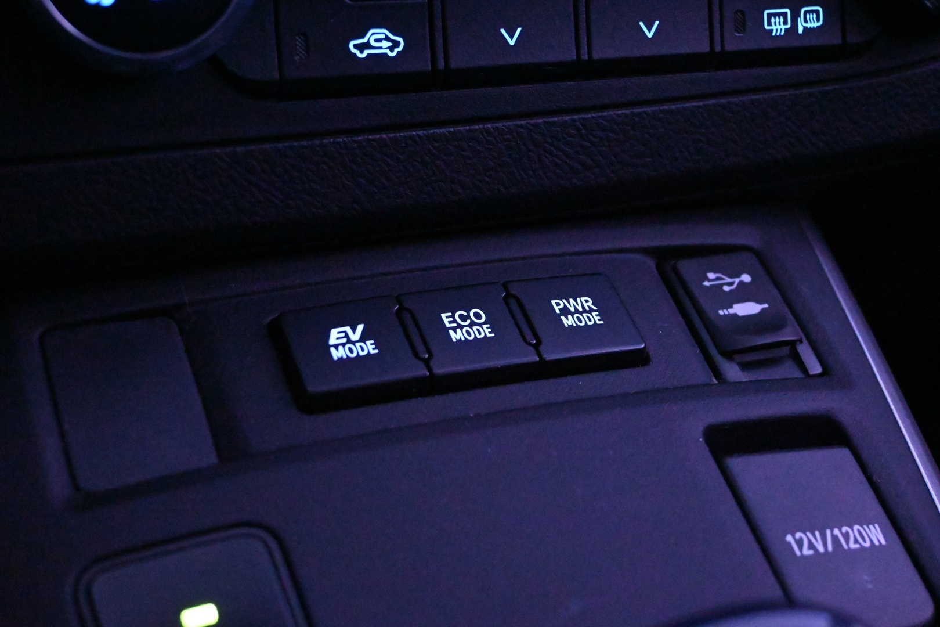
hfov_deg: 35.1
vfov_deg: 23.8
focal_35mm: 57
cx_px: 470
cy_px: 314
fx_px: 1488
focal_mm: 38
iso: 18000
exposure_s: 1/60
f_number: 5.6
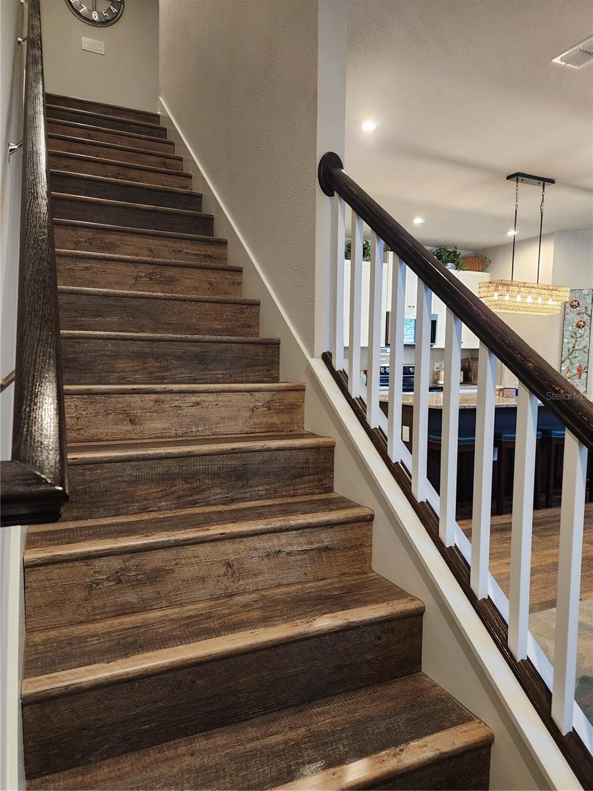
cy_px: 396
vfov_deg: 73.9
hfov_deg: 58.9
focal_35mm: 23
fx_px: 525
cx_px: 296
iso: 640
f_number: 1.8
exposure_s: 1/120
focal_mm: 6.4
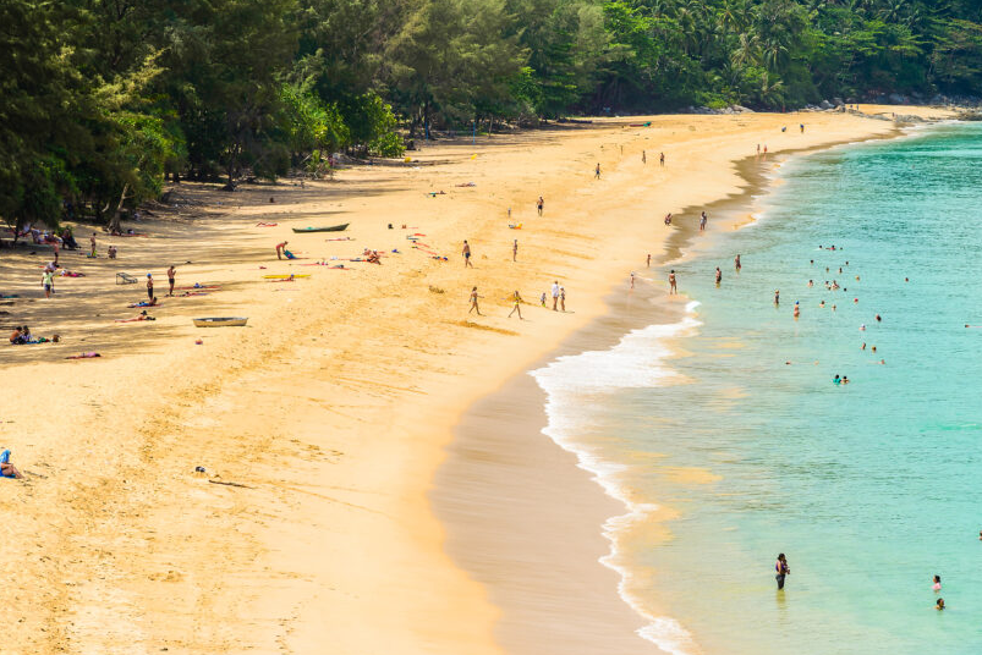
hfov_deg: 13.4
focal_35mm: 153
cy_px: 257
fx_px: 4175
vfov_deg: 9.0
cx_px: 506
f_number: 11
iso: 100
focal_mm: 120
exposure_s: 1/250
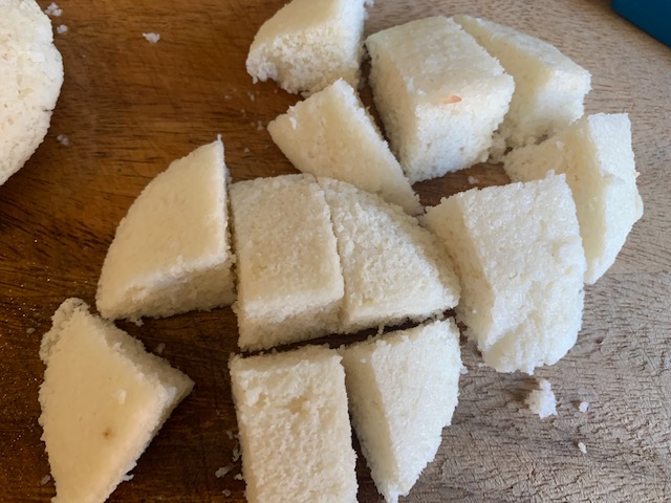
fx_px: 504
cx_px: 336
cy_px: 252
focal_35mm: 26
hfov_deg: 67.3
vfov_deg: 53.1
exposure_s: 1/60
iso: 125
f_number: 1.8
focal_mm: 4.25
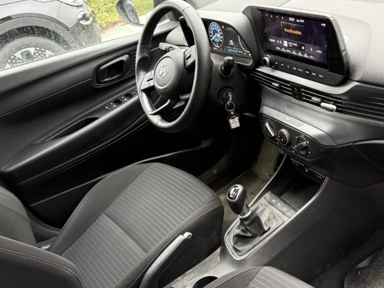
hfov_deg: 46.2
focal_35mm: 40
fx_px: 444
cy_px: 175
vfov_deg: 35.8
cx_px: 249
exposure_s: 1/60
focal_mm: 6.76
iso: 320
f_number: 1.78
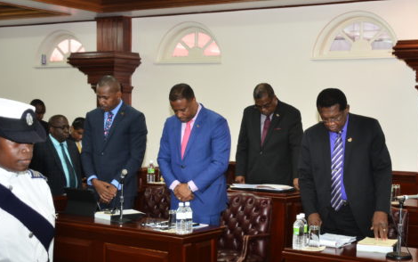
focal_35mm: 70
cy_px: 179
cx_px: 245
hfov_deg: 29.3
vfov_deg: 18.6
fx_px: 798
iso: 500
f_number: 6.3
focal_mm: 42
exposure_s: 1/60
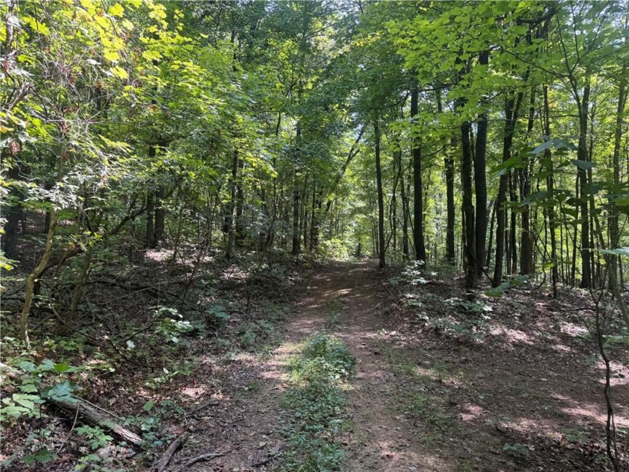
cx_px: 314
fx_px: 436
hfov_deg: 71.6
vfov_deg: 56.8
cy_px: 236
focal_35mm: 24
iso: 64
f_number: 1.78
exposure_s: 1/121
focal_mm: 6.76
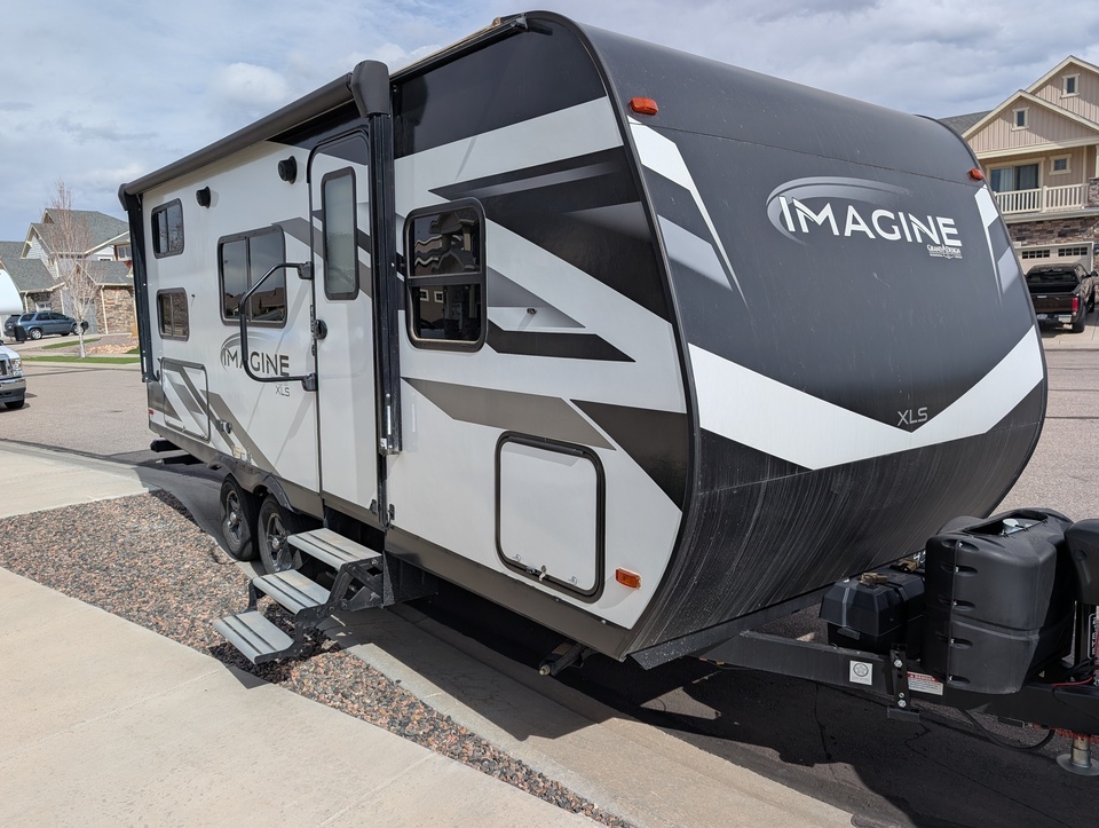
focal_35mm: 25
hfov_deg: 69.3
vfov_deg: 55.0
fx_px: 795
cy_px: 409
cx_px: 566
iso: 22
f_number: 1.68
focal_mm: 6.9
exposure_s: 1/2646
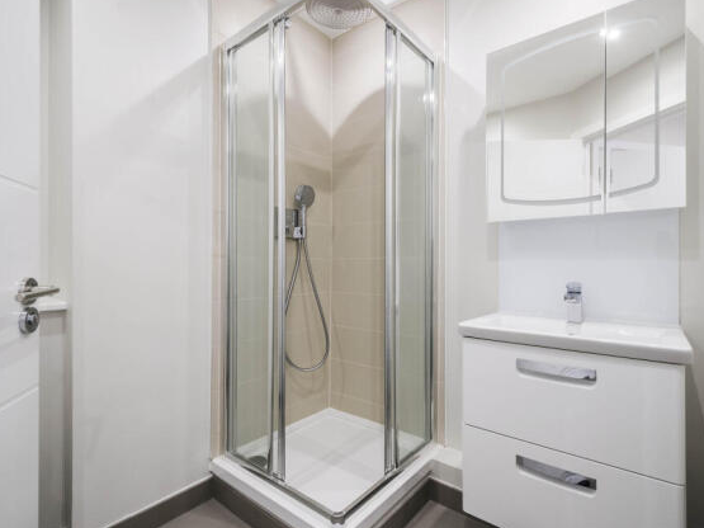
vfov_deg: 74.7
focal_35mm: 17
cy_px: 268
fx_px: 346
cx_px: 353
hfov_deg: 91.0
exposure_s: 1/8
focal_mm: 10
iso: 640
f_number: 8
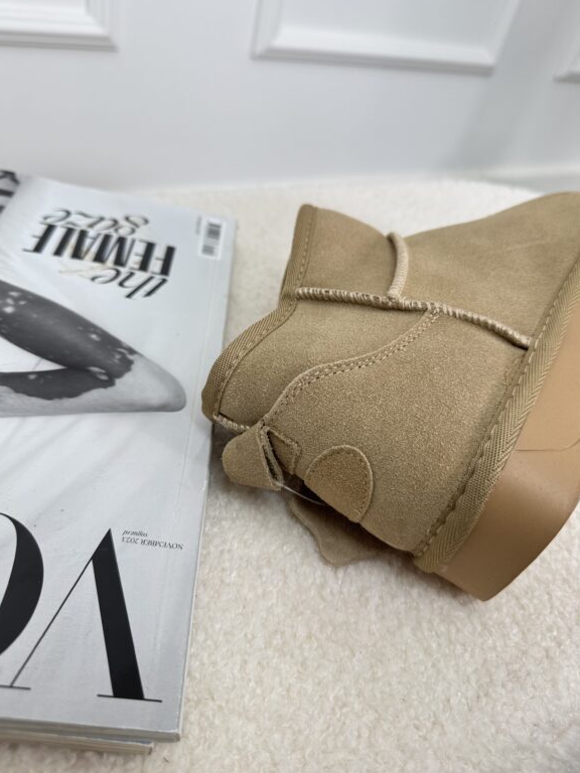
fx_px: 559
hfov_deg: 54.9
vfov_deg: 69.4
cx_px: 298
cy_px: 373
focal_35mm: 25
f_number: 1.78
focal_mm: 6.76
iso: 64
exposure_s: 1/140
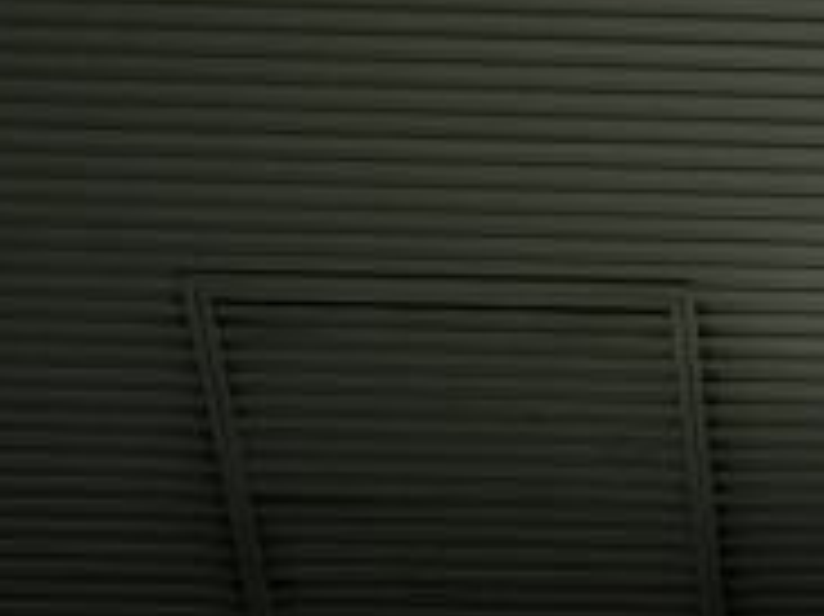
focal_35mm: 119
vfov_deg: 11.7
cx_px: 1382
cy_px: 1012
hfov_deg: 14.9
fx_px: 2831
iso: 100
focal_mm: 6
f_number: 3.9
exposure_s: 1/125
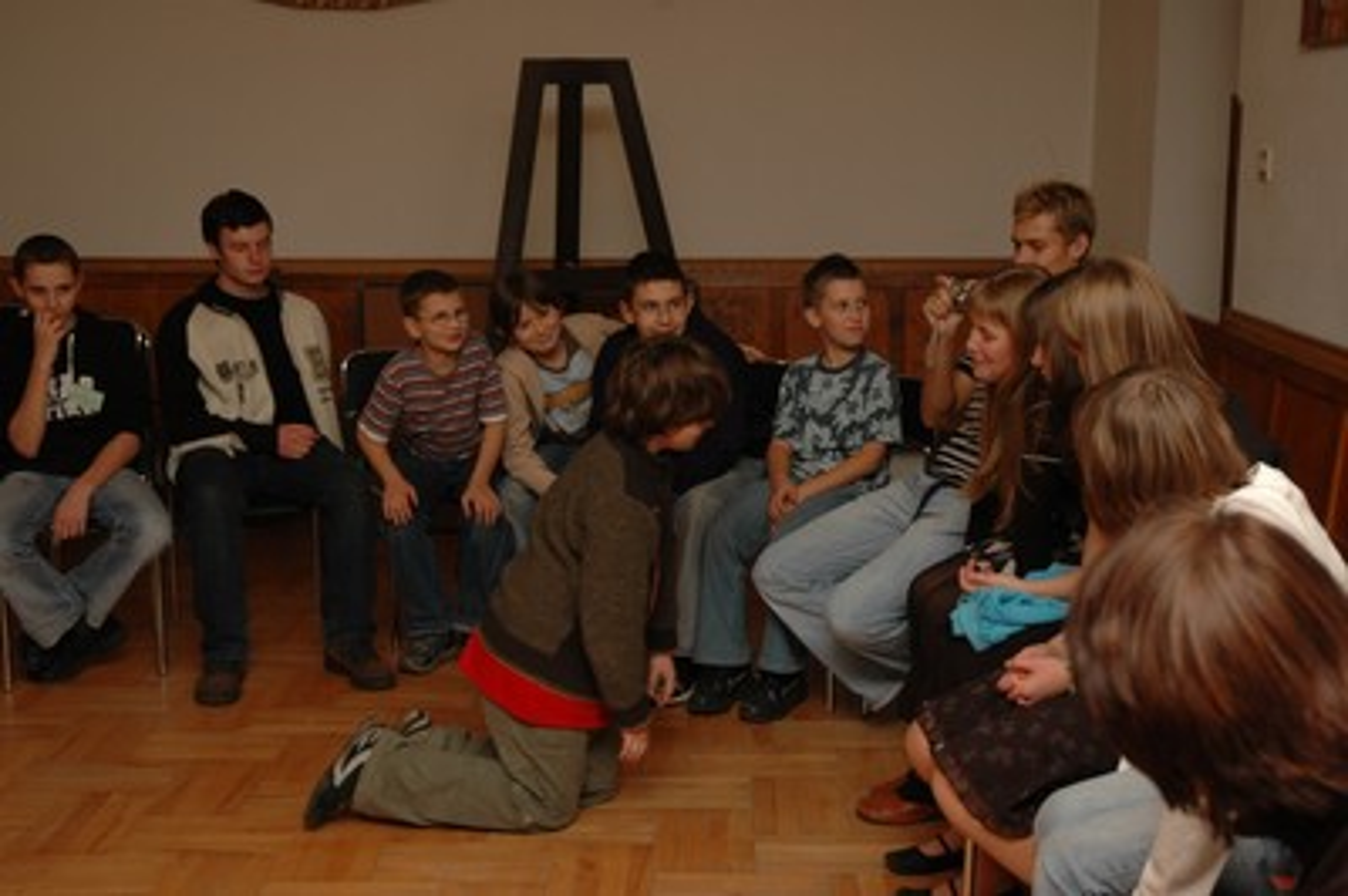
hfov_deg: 38.9
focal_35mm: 51
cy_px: 448
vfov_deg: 26.4
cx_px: 674
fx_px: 1908
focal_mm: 34
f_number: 5.6
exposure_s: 1/45
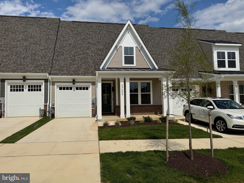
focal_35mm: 24
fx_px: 169
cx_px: 122
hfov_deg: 71.6
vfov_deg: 56.8
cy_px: 92
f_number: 1.78
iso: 80
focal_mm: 6.76
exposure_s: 1/12346
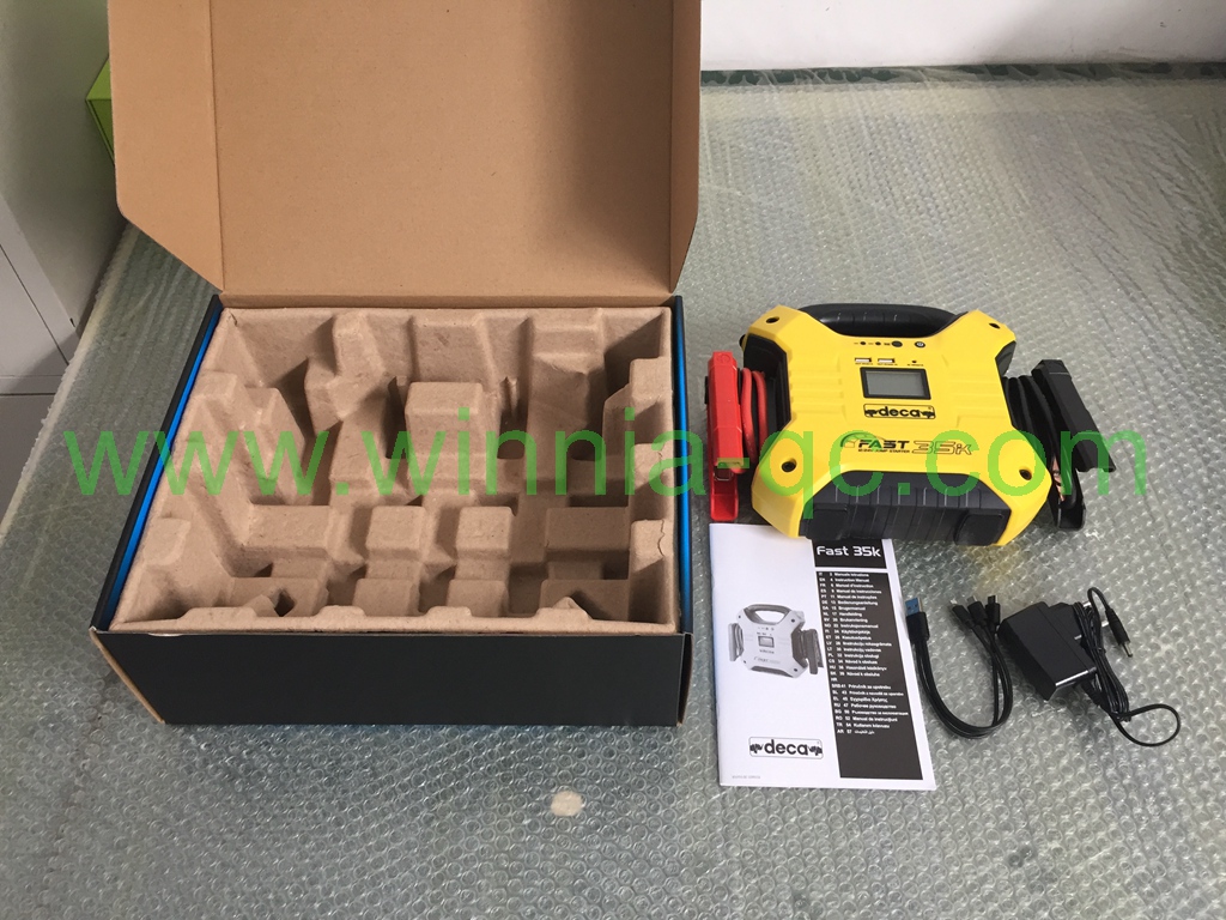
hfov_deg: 61.7
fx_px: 1027
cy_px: 460
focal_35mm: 29
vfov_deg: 48.2
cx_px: 613
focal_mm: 4.15
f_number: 2.2
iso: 50
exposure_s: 1/33
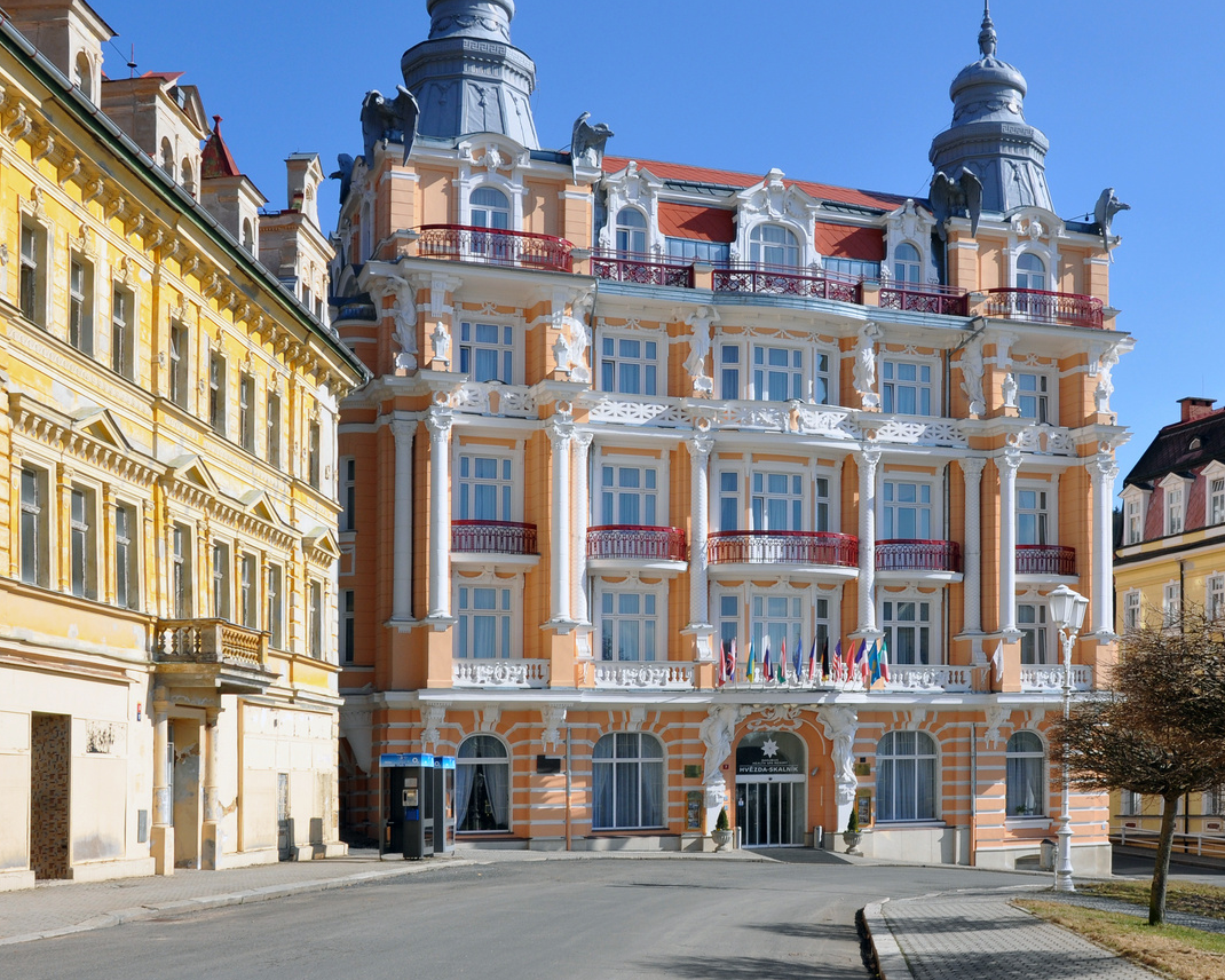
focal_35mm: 47
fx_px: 1704
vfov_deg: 32.1
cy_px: 451
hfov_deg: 39.2
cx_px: 776
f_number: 14
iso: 200
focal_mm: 22
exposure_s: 1/160
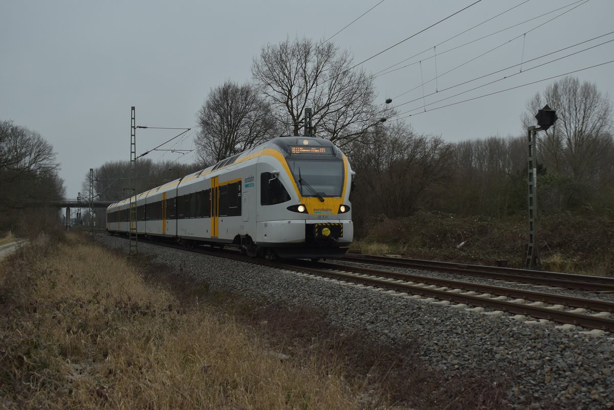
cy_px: 205
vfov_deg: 26.5
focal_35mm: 51
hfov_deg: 38.9
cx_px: 307
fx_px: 870
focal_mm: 34
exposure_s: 1/500
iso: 400
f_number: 6.3
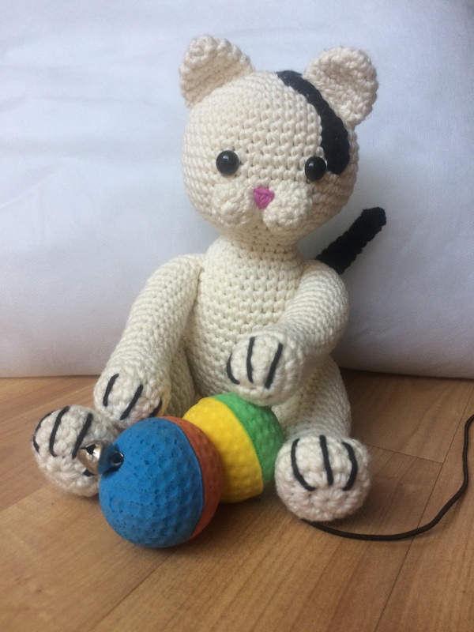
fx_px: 529
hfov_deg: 48.2
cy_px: 316
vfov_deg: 61.7
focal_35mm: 29
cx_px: 237
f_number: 2.2
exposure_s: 1/100
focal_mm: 4.15
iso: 64
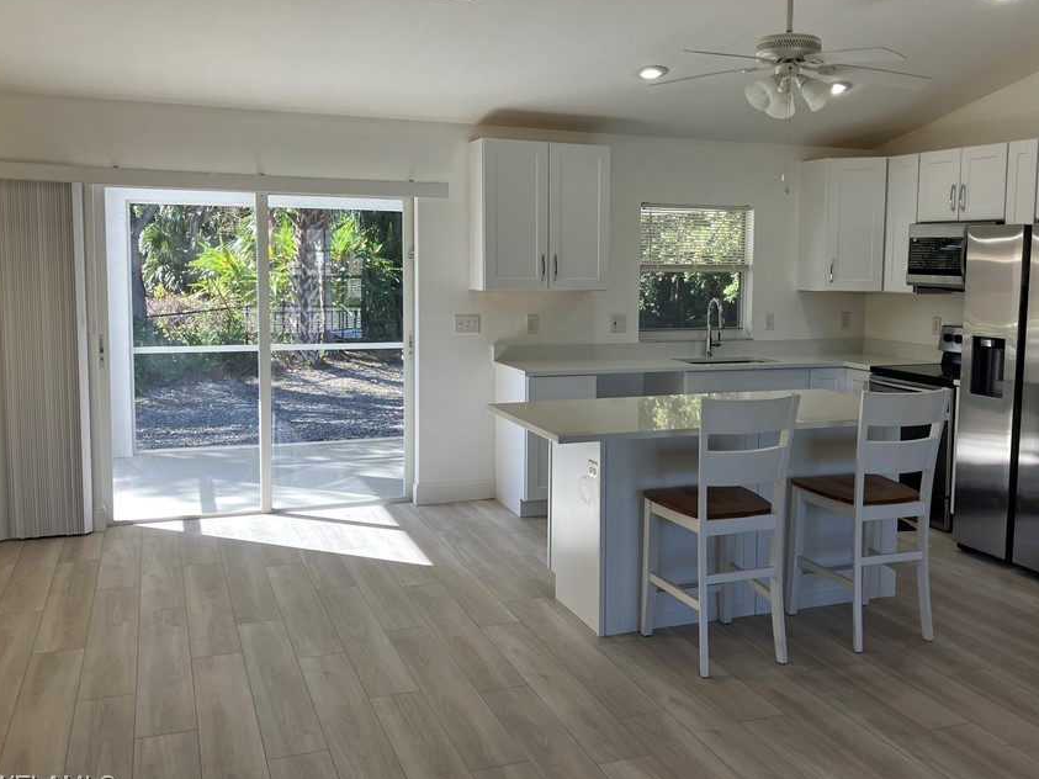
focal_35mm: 34
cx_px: 597
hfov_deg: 53.8
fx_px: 1020
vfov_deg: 41.7
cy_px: 340
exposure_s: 1/120
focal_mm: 3.99
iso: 50
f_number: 1.8
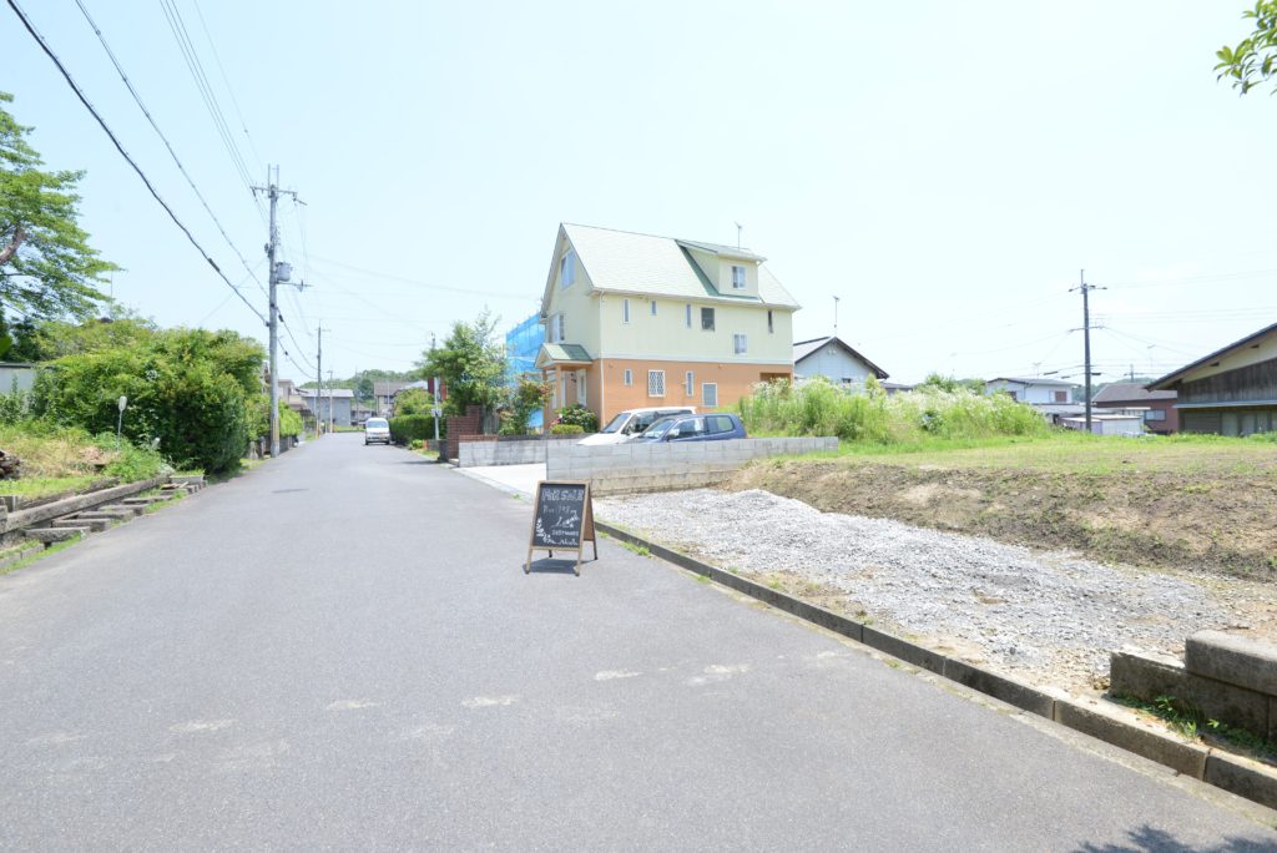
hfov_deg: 96.7
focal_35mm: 16
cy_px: 426
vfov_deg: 73.8
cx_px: 638
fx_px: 568
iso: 200
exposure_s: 1/250
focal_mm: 16
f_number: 8
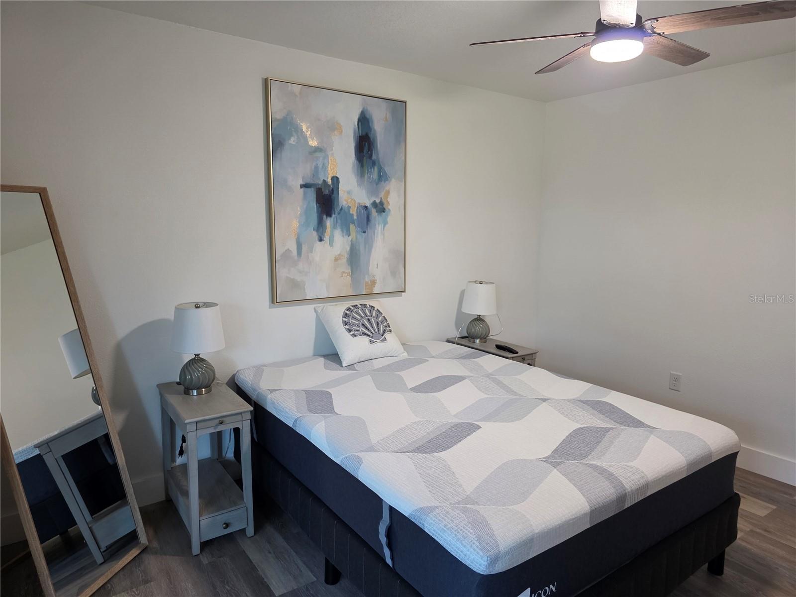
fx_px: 529
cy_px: 298
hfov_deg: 73.9
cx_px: 398
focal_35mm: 23
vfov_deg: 58.9
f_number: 1.7
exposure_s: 1/120
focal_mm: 6.3
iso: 400
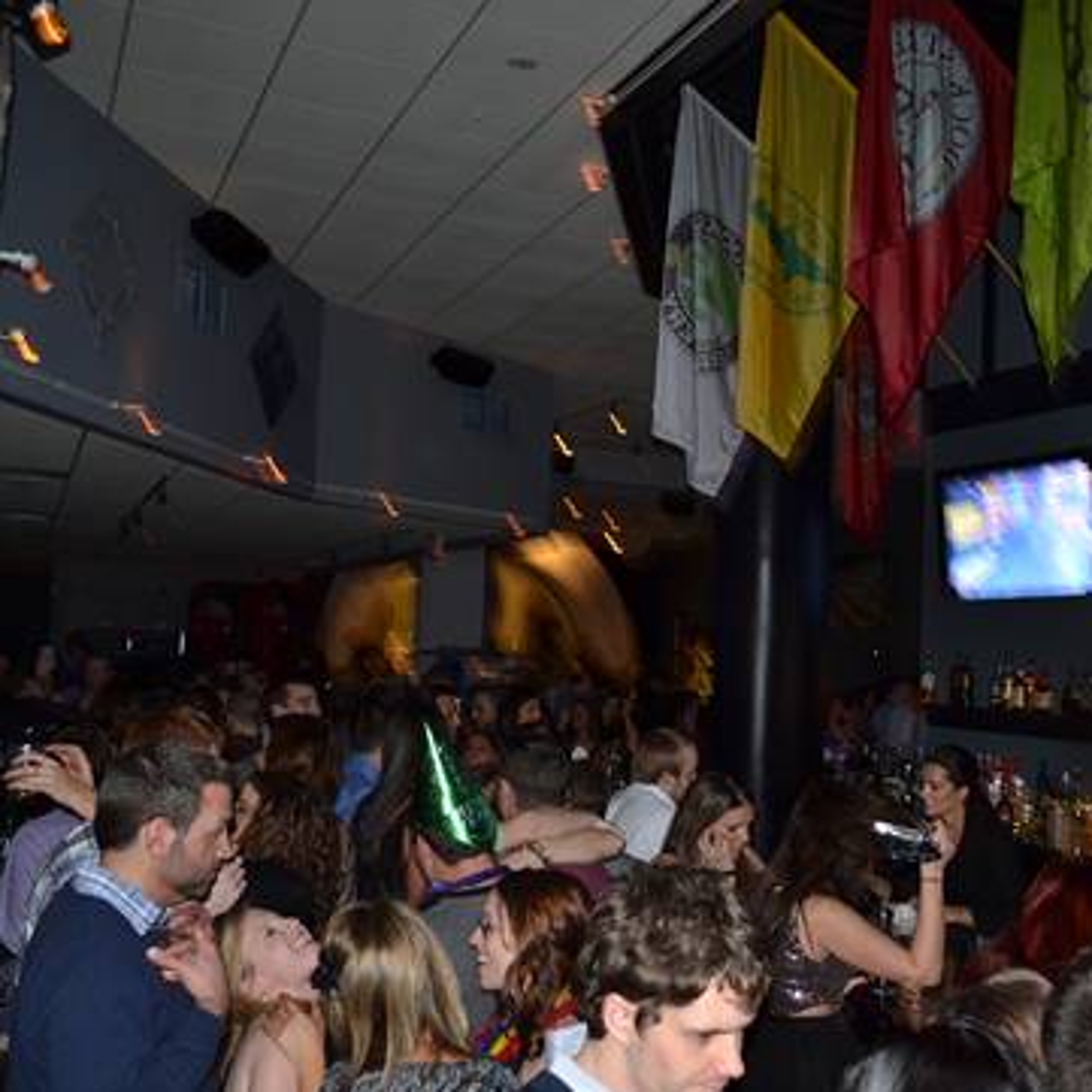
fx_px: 1249
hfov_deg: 46.8
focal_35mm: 35
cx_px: 684
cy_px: 552
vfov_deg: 47.2
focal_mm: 18
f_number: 3.5
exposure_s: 1/4
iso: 200
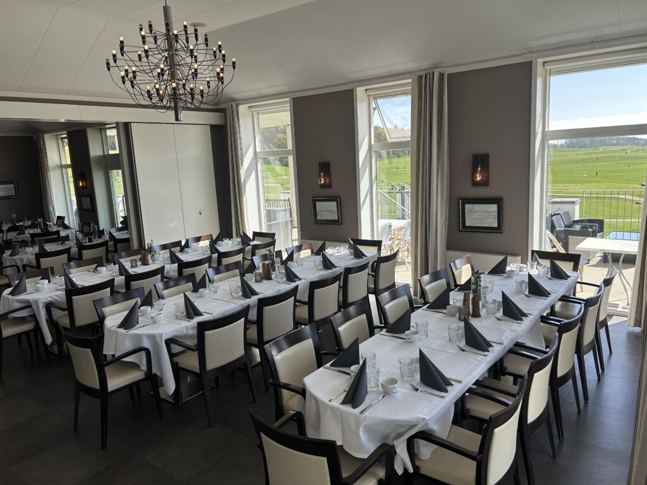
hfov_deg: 67.3
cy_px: 242
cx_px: 324
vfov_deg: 53.1
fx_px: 486
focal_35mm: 26
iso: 50
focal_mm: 5.7
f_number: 1.5
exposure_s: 1/820
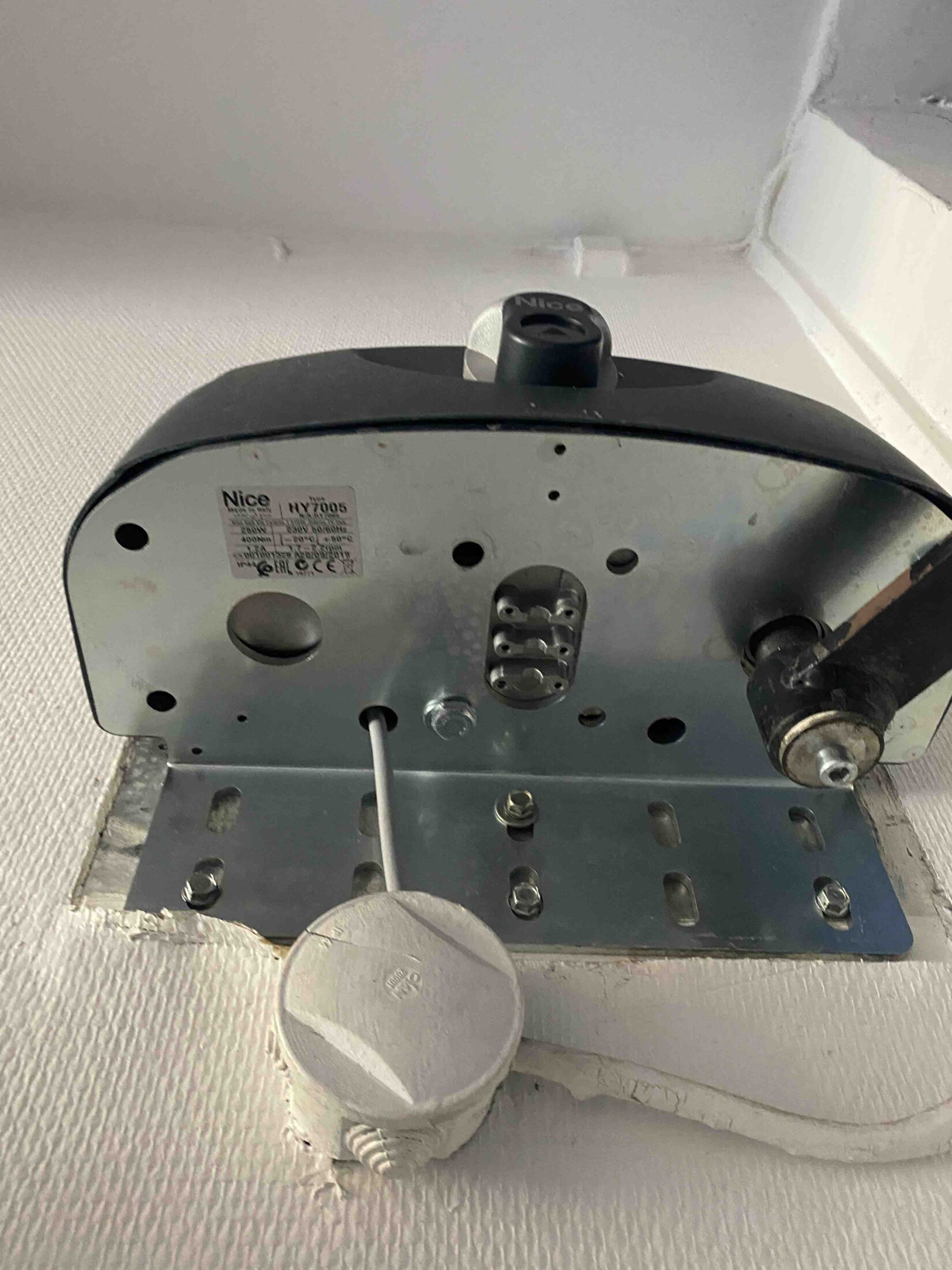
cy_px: 635
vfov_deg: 67.3
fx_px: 953
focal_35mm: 26
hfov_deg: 53.1
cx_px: 476
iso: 640
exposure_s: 1/34
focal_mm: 4.25
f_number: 1.8
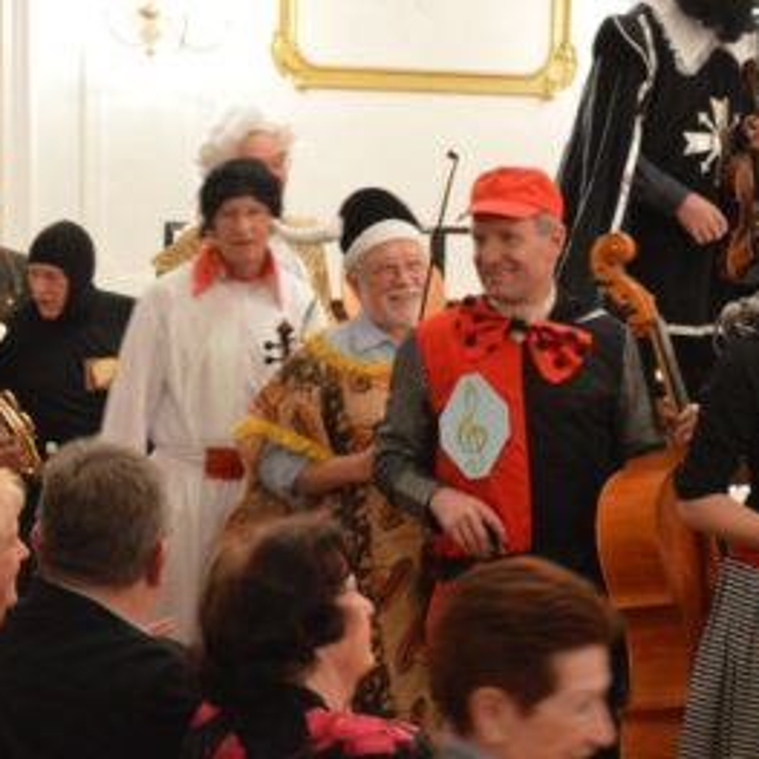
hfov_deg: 14.5
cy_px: 381
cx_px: 317
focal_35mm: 120
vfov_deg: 14.5
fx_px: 2977
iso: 3200
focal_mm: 62
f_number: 5.3
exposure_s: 1/20
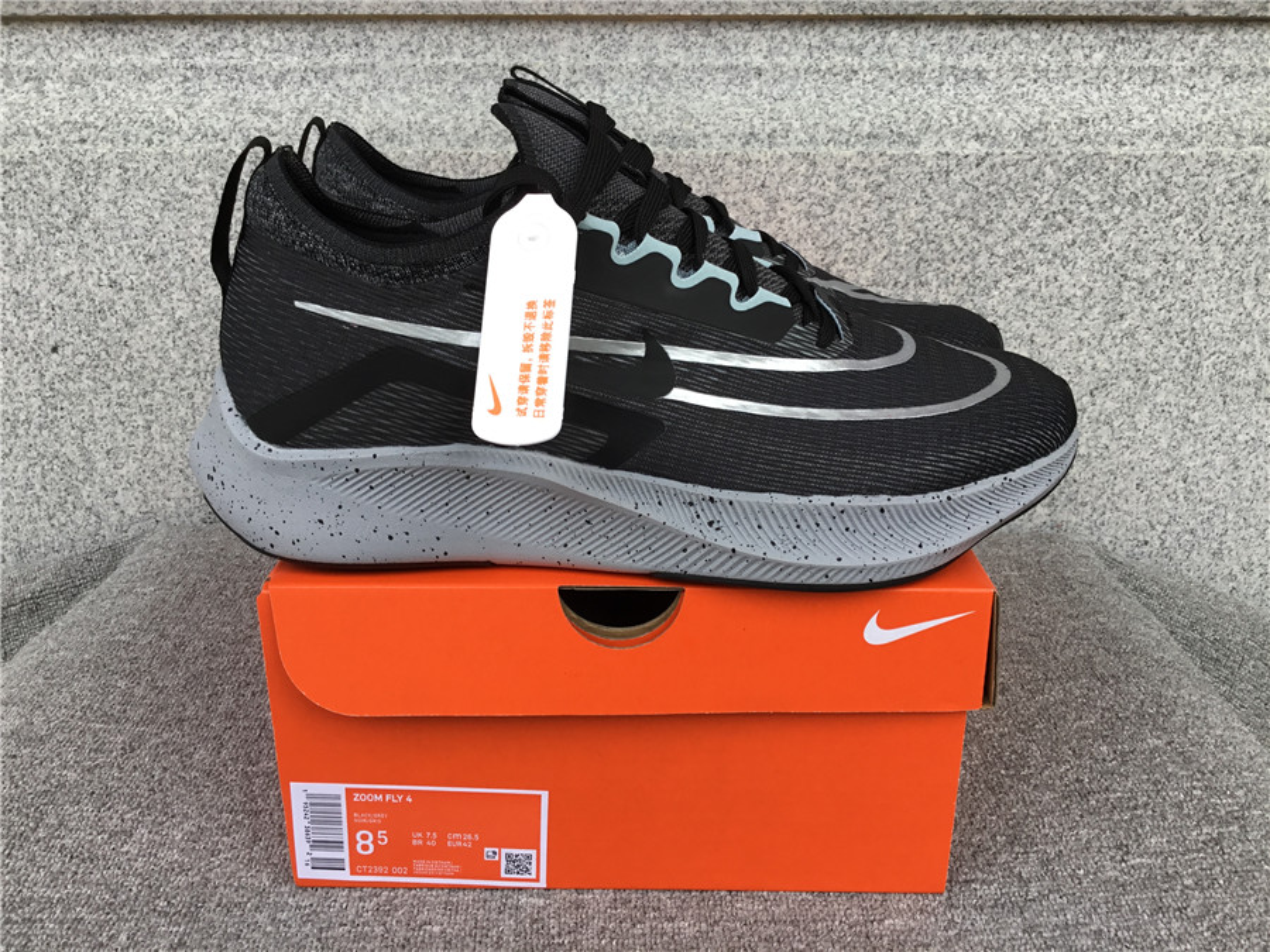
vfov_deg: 45.4
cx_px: 635
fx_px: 1137
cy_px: 476
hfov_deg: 58.4
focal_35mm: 31
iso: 25
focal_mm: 3.3
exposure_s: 1/104
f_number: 2.4
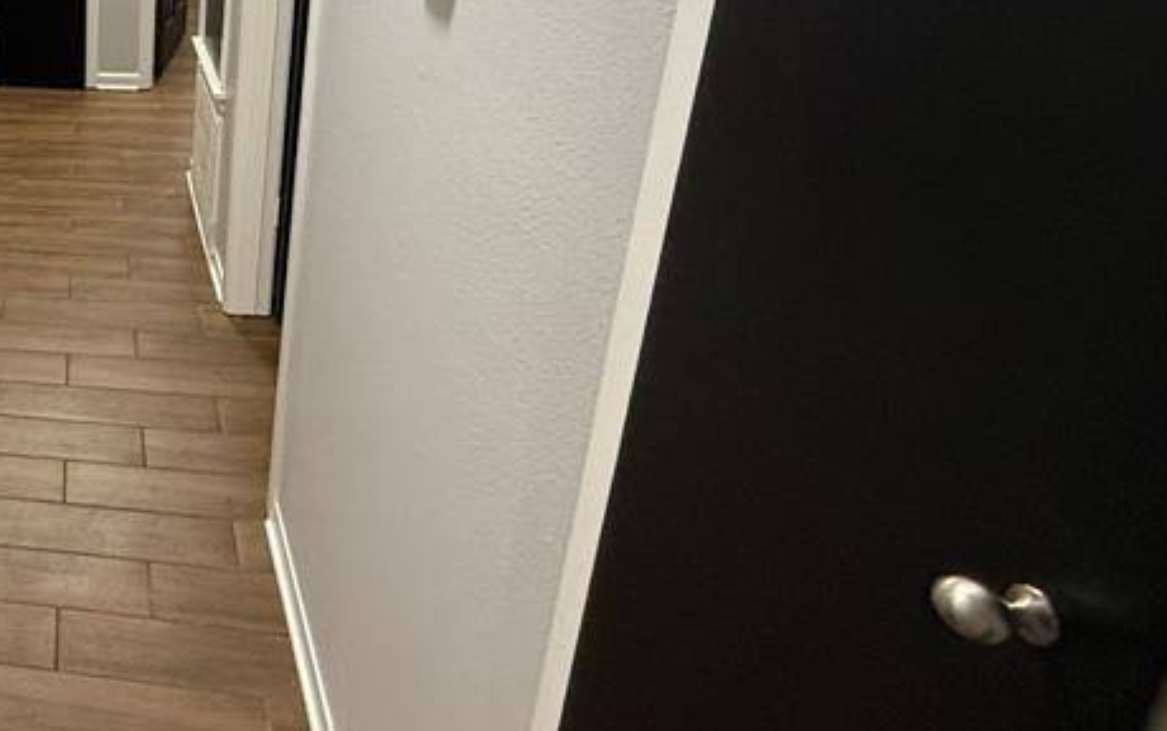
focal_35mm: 33
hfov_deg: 44.5
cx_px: -114
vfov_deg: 35.8
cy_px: 56
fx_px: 1050
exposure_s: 1/60
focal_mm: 2.22
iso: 250
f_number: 2.2
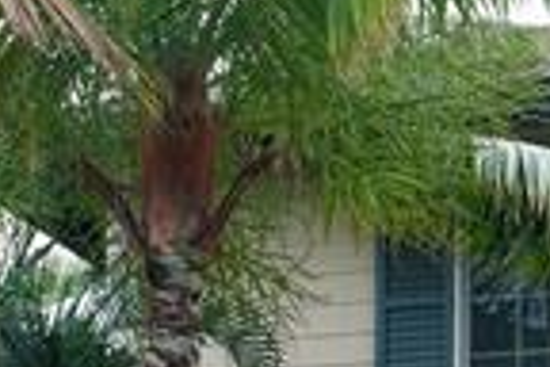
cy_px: 703
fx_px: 1971
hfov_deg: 15.4
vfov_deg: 9.9
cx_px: 630
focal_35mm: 129
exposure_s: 1/125
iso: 160
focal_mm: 19.6
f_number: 4.5
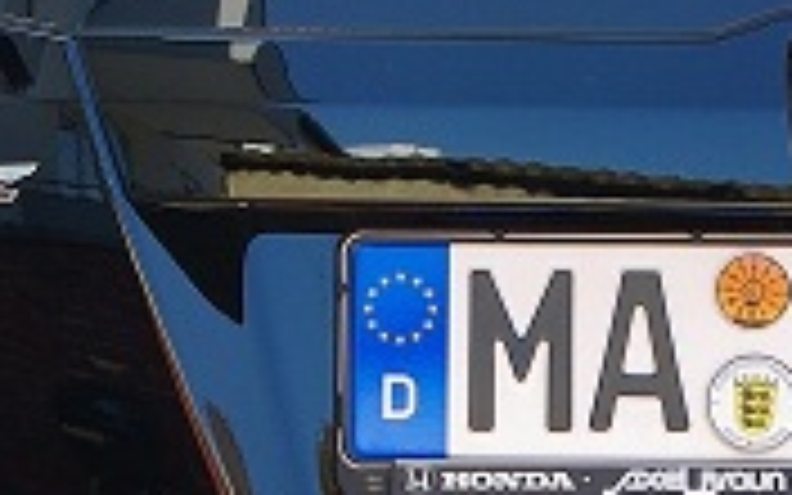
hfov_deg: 12.0
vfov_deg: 7.5
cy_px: 459
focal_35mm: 174
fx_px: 3756
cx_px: 554
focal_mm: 21.25
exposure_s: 1/60
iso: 100
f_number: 5.6
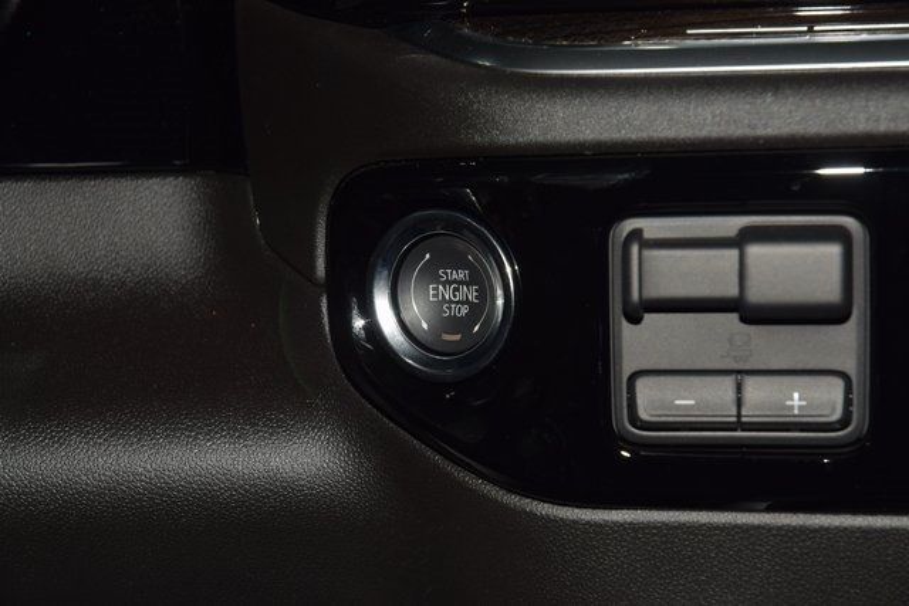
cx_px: 454
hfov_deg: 19.5
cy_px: 303
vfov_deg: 13.0
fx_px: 2652
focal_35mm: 105
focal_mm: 70
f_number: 8
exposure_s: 1/125
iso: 100
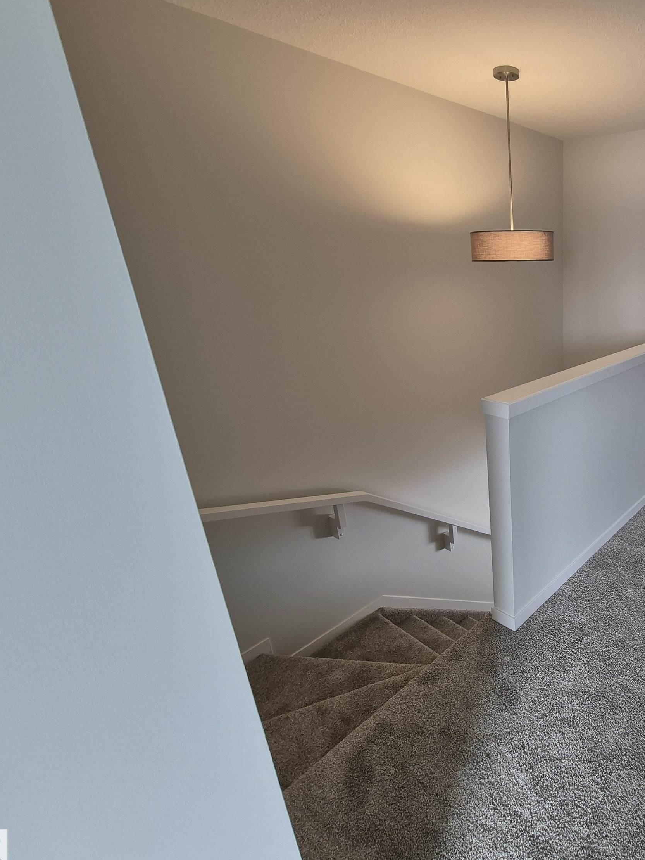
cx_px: 564
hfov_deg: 61.9
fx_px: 447
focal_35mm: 18
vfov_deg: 87.8
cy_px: 436
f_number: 2.2
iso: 80
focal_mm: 1.74
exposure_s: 1/60
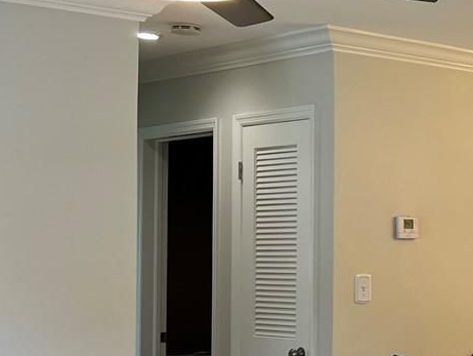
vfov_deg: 16.4
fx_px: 1230
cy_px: 226
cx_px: 750
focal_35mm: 90
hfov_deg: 18.7
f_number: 1.5
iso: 50
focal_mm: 5.7
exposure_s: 1/120
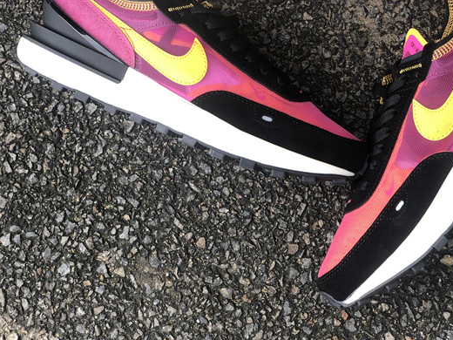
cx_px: 305
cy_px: 109
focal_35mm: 74
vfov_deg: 19.8
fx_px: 968
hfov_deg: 26.2
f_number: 2.4
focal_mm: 6
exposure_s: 1/120
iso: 16
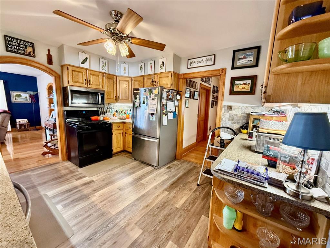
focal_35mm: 14
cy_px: 124
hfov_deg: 102.1
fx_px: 133
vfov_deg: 85.7
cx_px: 165
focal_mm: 2.22
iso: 500
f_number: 2.2
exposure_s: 1/60
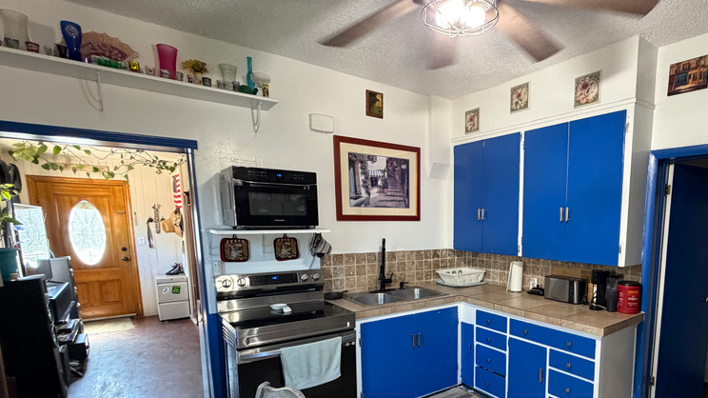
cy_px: 275
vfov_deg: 52.2
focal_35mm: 21
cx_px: 468
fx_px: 394
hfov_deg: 81.2
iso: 400
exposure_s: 1/60
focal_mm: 2.22
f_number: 2.2
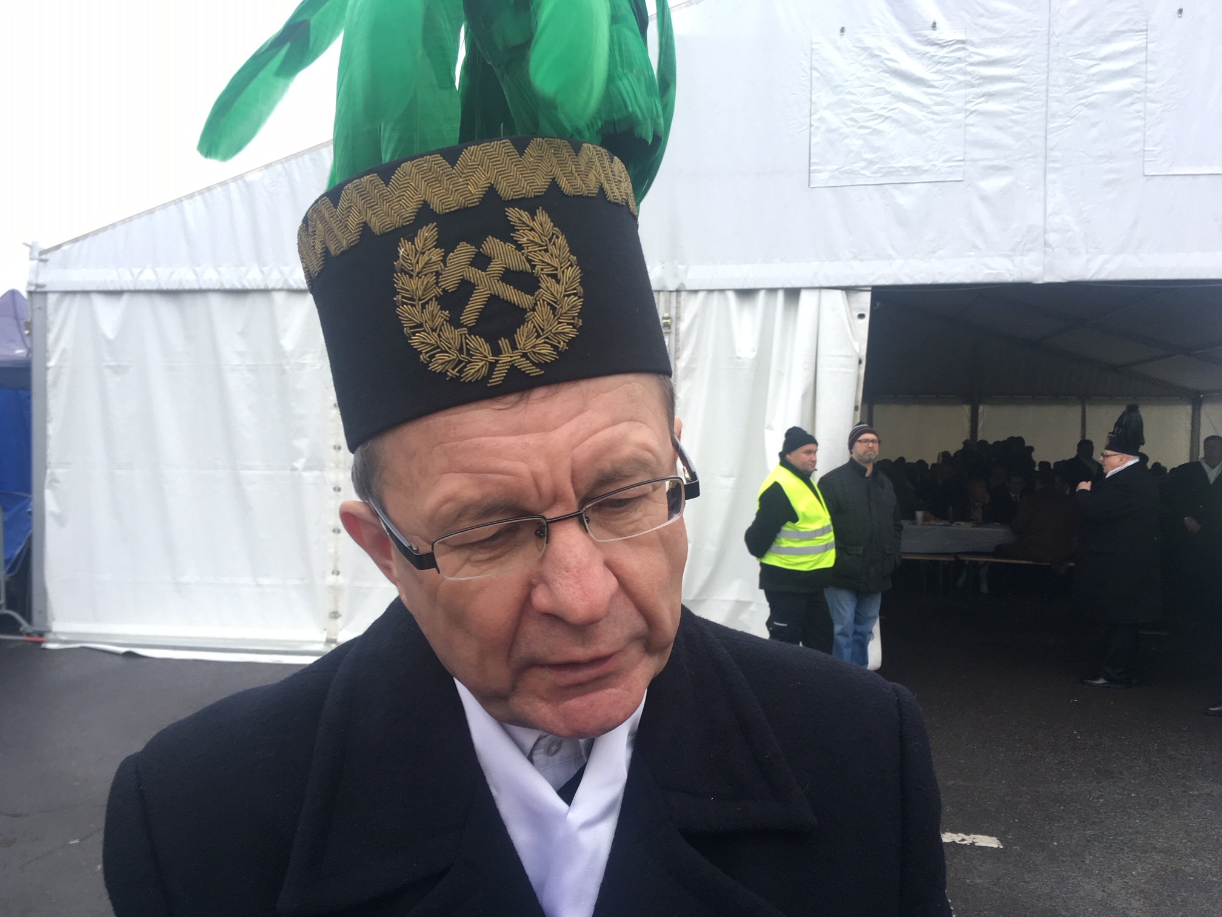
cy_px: 458
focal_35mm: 29
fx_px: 1024
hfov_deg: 61.7
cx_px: 611
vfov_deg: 48.2
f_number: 2.2
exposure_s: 1/100
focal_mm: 4.15
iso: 32
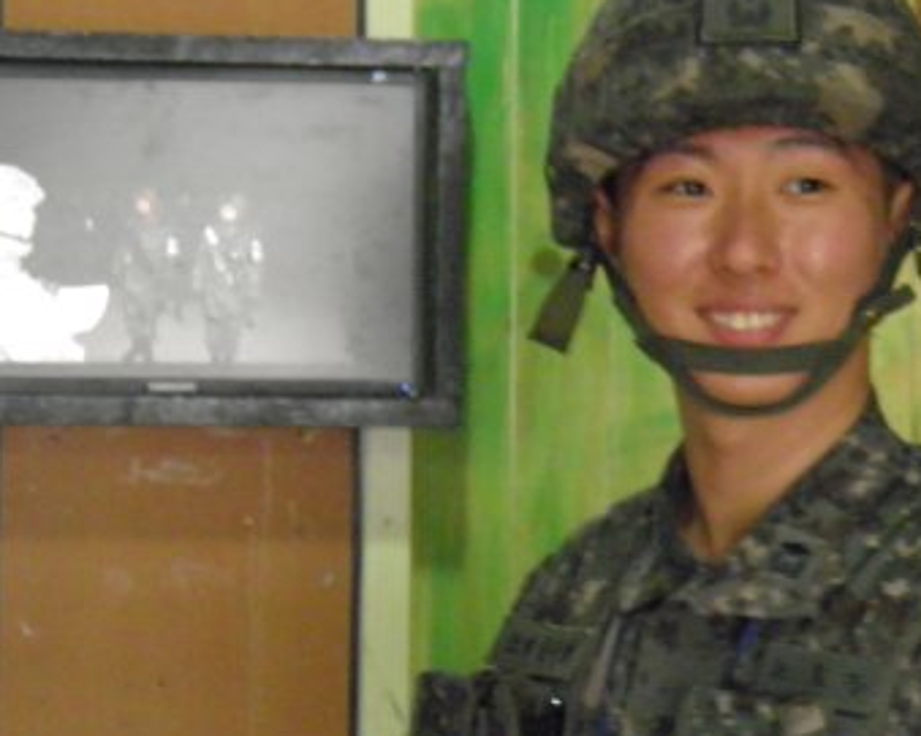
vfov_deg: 9.4
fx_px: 4469
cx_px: 728
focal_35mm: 164
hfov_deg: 11.7
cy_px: 268
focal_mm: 17.1
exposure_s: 1/20
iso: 800
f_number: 4
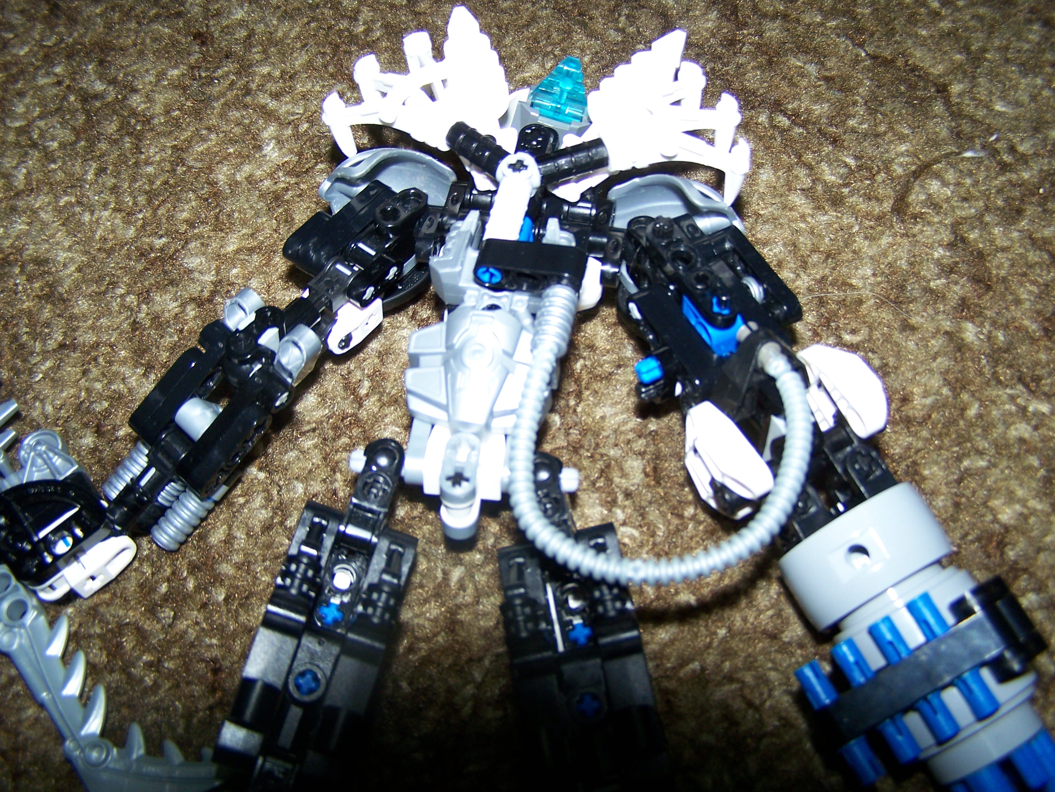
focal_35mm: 38
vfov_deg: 37.8
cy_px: 396
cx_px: 528
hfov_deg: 48.9
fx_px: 1159
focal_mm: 6.3
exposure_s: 1/60
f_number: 2.8
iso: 80
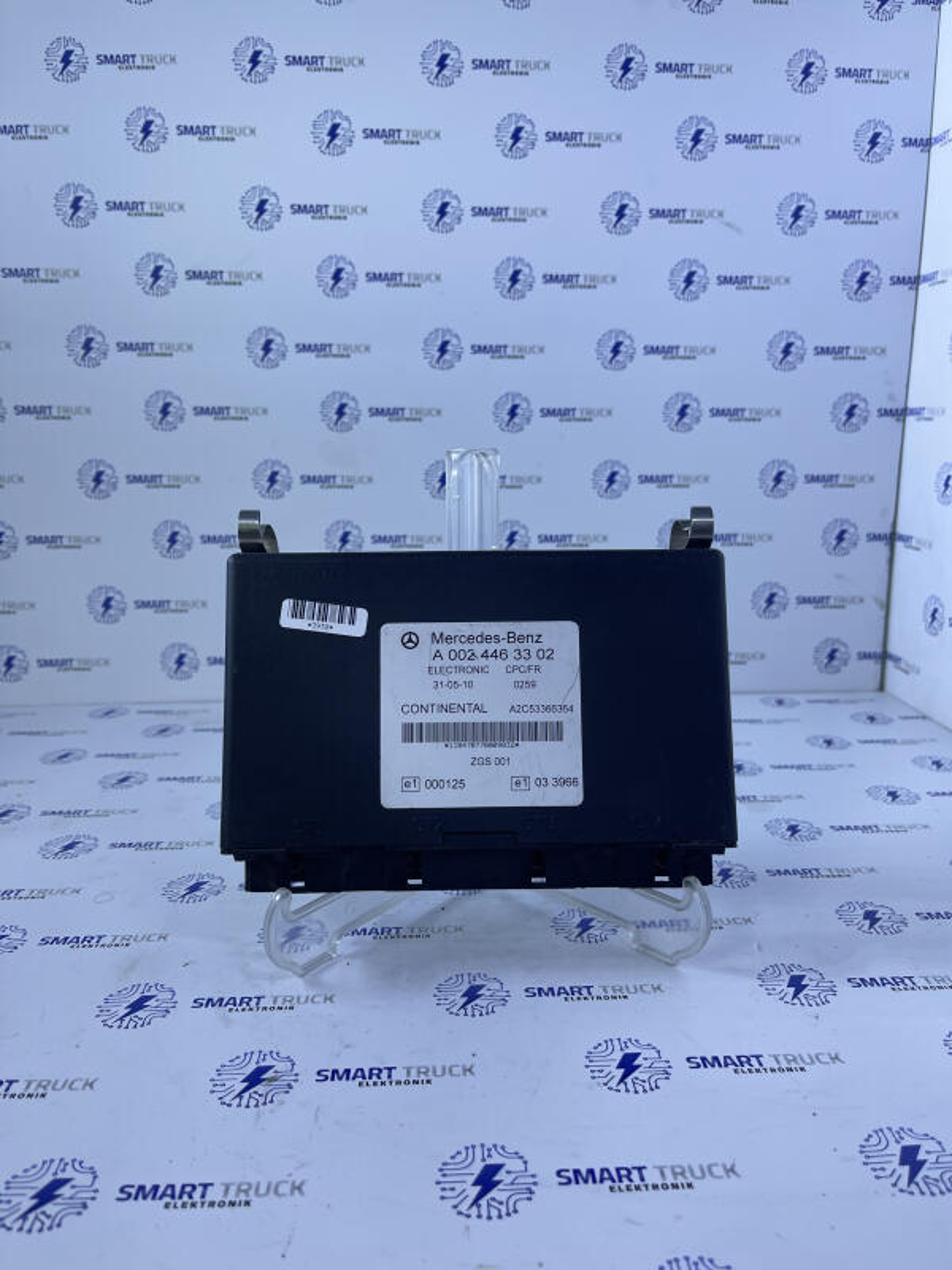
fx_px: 917
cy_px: 635
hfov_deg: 54.9
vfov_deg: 69.4
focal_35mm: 25
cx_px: 476
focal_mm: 5.1
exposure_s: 1/100
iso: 50
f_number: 1.6
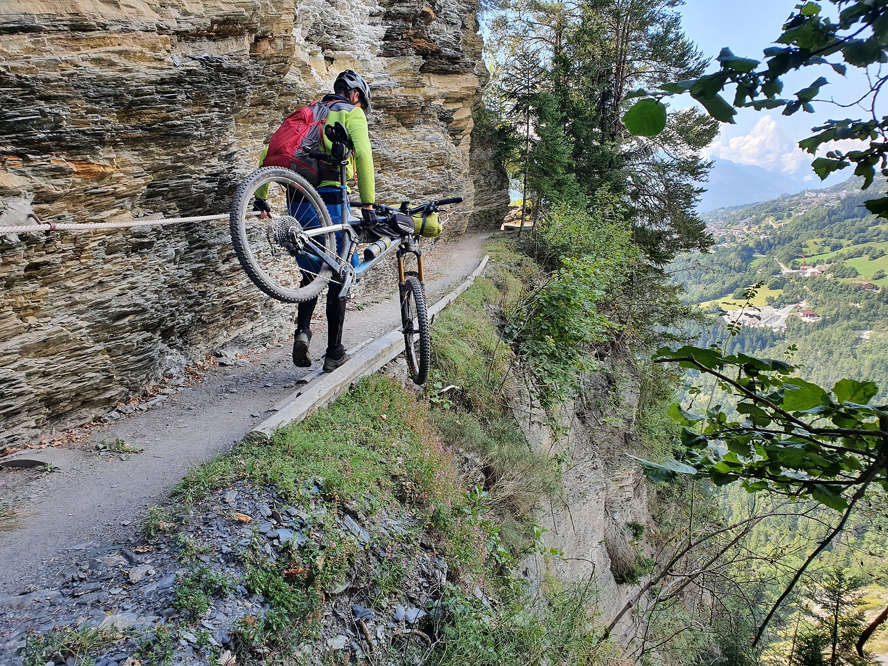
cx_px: 444
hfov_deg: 67.3
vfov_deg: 53.1
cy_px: 333
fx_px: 667
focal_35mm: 26
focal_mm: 4.32
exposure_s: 1/276
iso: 50
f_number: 2.4
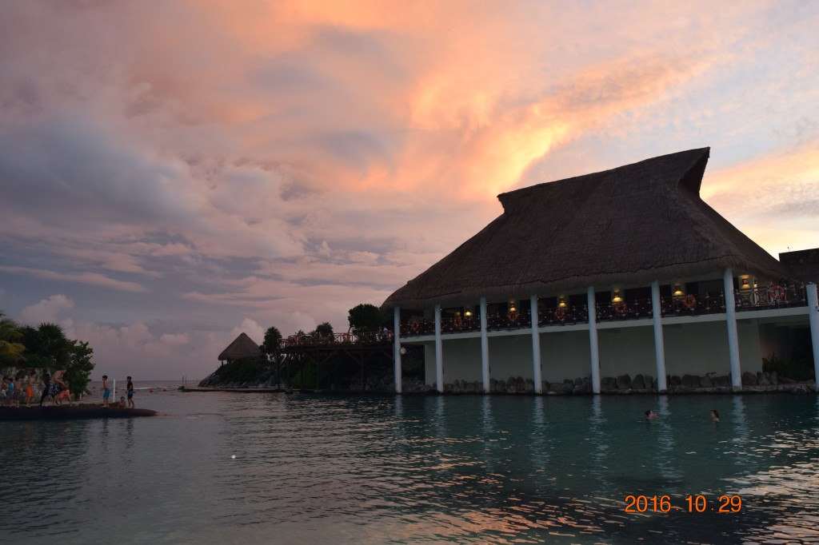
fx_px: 682
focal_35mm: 30
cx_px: 410
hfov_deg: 61.9
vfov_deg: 43.6
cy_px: 272
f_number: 5
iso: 800
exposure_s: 1/100
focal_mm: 20
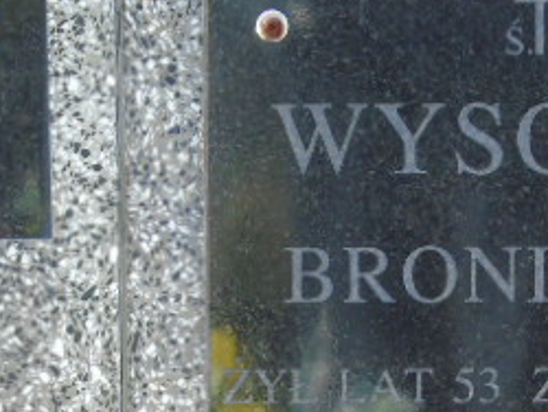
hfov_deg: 5.4
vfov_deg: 4.1
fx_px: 5752
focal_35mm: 363
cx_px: 537
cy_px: 390
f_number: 4.7
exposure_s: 1/125
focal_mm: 25
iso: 250
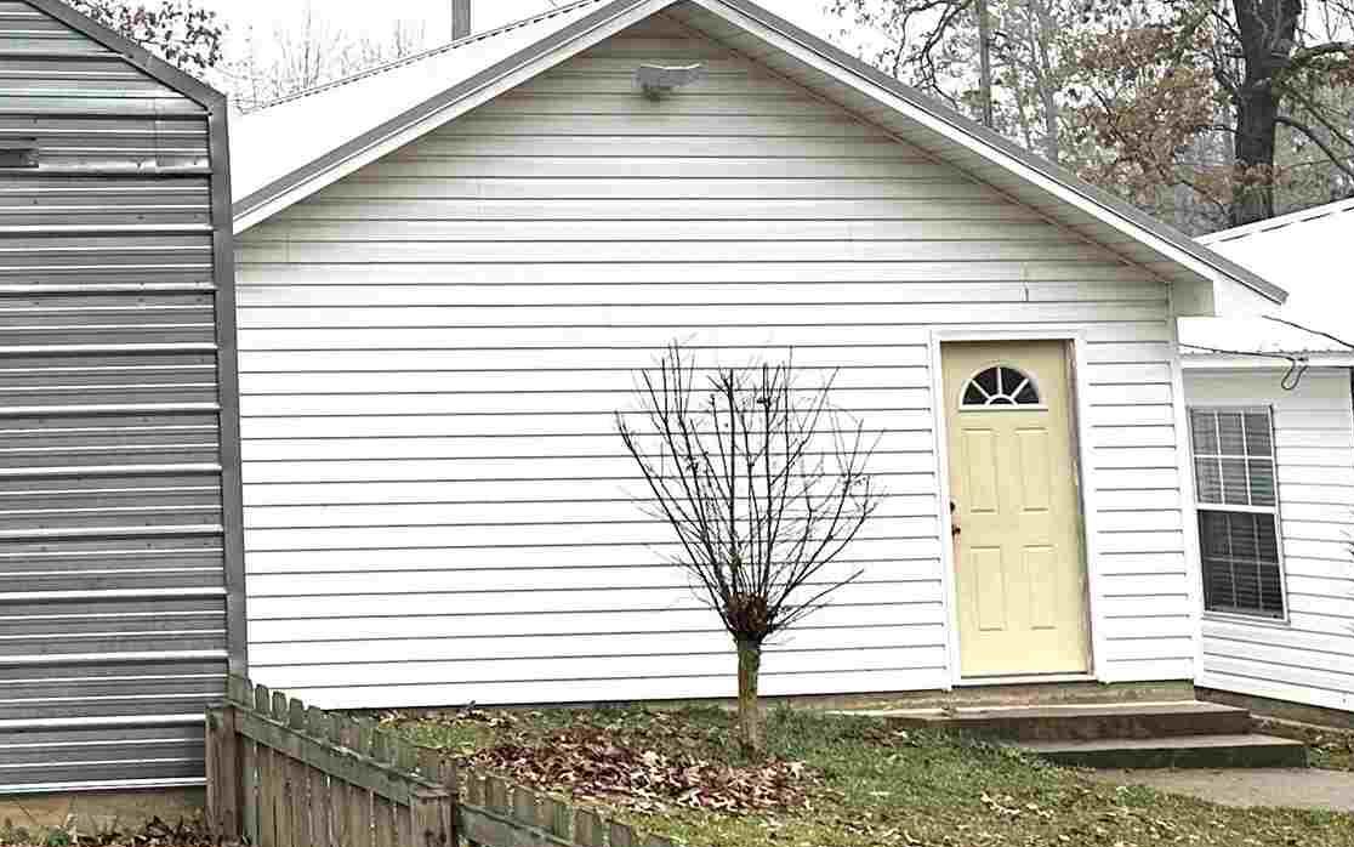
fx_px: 2584
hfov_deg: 27.5
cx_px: -29
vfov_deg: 18.2
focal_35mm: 70
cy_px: 49
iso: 80
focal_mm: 6.86
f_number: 1.78
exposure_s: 1/1131
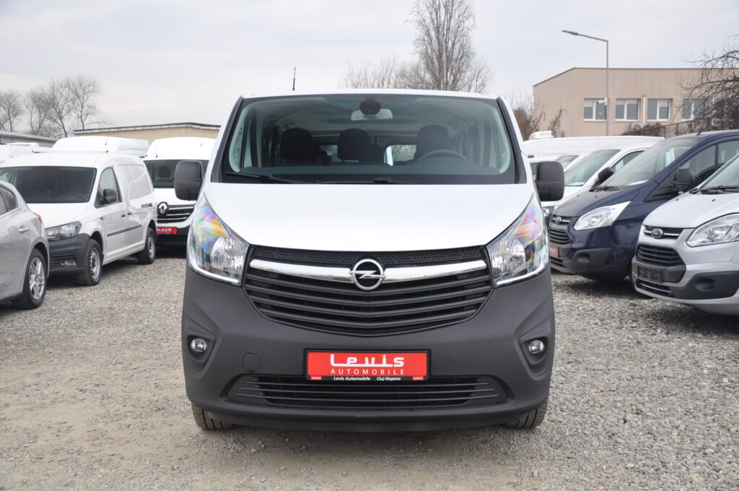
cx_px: 370
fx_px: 800
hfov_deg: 49.6
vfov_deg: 34.1
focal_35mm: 39
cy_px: 246
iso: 400
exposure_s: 1/125
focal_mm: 26
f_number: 5.6
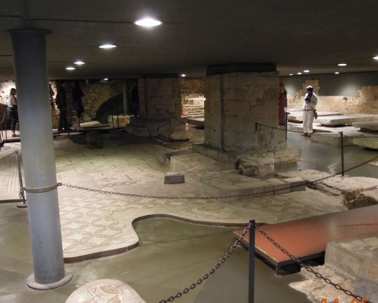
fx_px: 369
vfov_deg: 44.6
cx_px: 181
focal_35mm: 33
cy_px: 147
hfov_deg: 54.2
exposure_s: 1/8
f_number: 2.8
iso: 500
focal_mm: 4.3
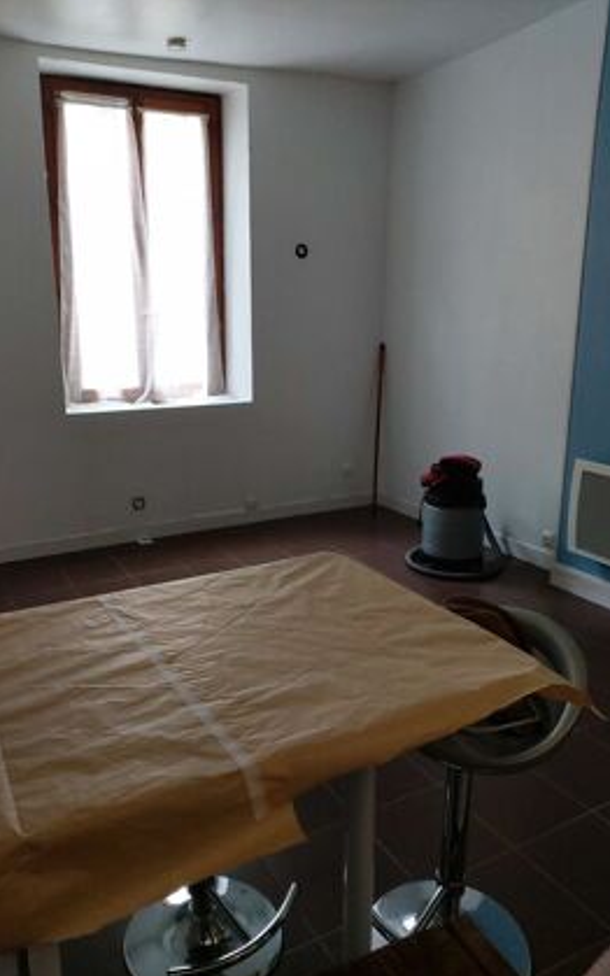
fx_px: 718
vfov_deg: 68.4
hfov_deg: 46.0
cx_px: 275
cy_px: 495
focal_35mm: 27
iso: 200
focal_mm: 4.58
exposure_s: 1/50
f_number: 2
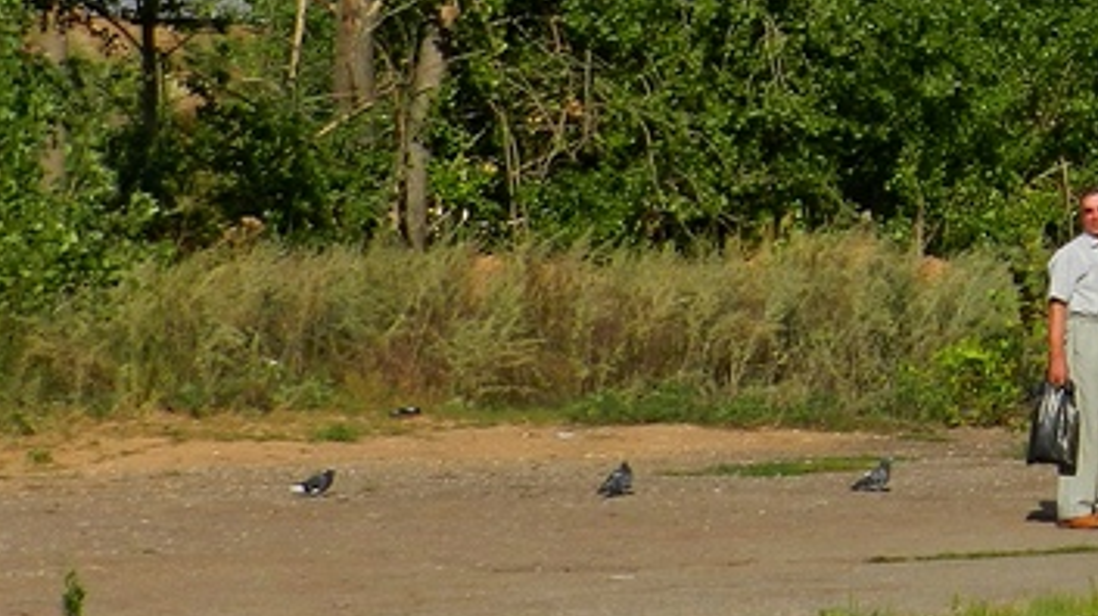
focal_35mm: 215
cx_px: 1583
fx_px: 6255
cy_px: -314
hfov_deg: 9.8
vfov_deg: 5.6
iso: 160
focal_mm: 12.1
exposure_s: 1/1250
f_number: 4.7
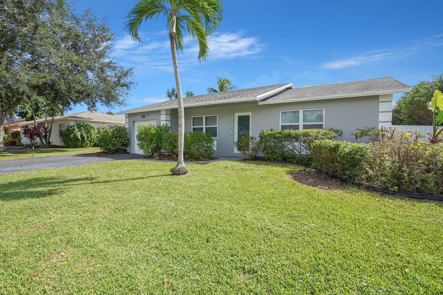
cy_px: 148
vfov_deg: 73.7
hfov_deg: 96.7
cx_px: 222
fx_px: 197
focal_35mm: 16
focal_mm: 16
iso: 800
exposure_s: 1/1000
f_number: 8
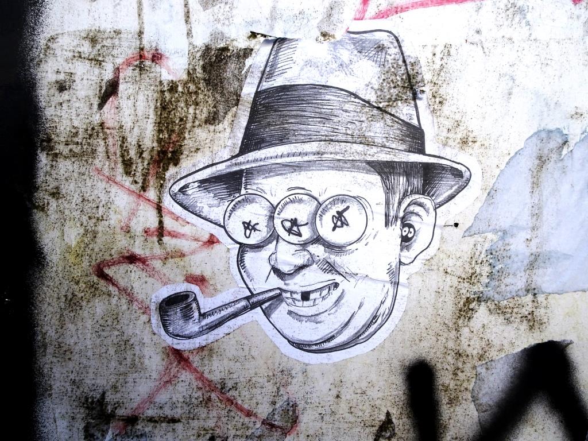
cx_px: 294
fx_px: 408
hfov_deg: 71.6
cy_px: 220
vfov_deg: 56.8
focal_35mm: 24
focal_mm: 4.1
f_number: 3.5
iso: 80
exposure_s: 1/500
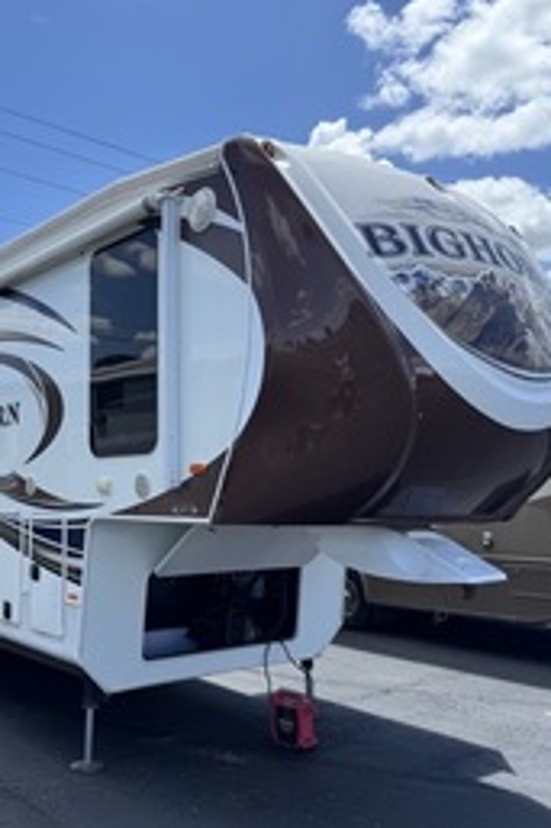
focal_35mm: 34
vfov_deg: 55.8
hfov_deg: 38.0
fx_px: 782
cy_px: 420
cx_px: 151
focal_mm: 6.76
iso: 80
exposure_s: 1/3802
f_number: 1.78
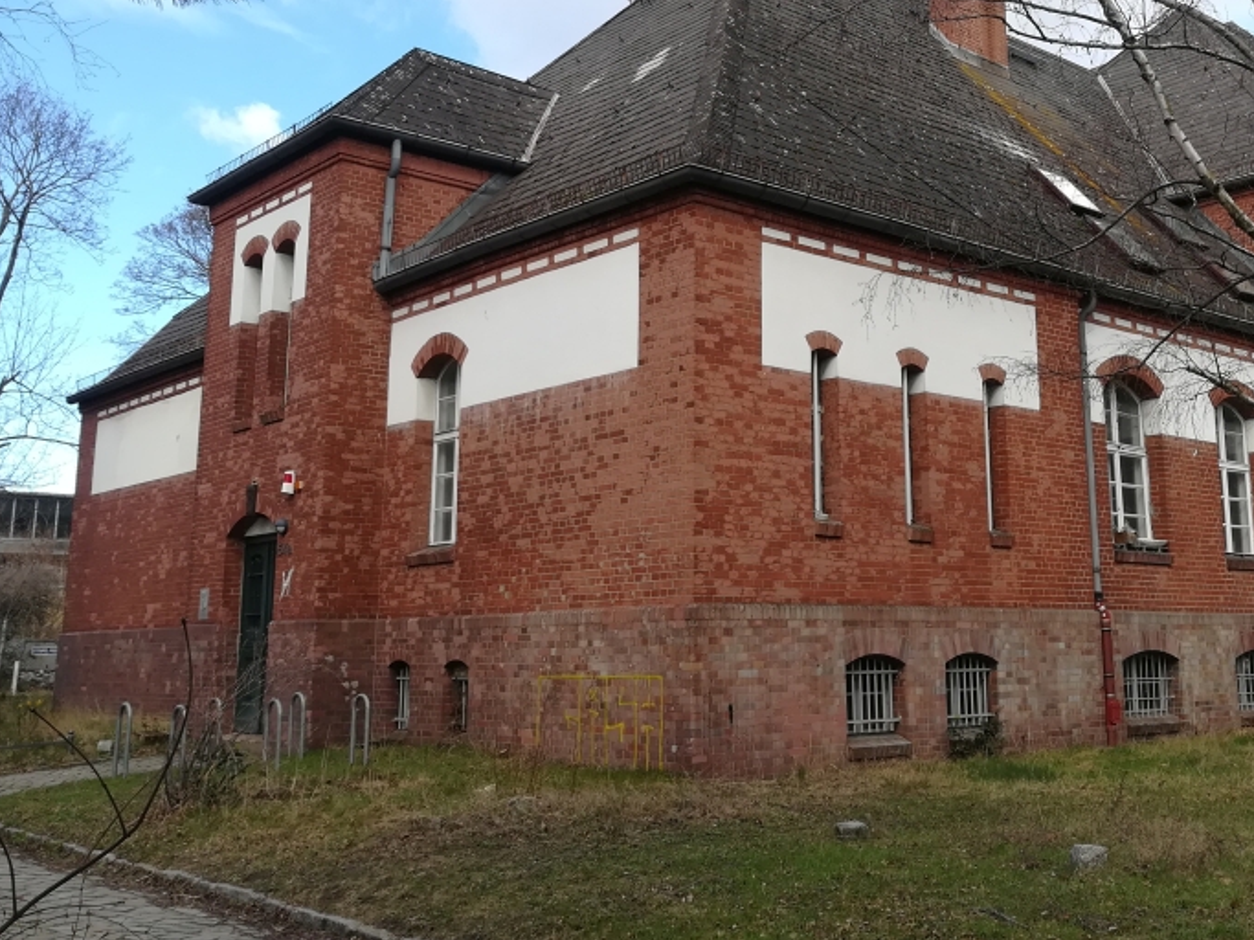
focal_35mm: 39
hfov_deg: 47.4
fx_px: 1413
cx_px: 795
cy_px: 319
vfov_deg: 36.5
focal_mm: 3.83
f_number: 2.2
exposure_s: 1/397
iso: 50
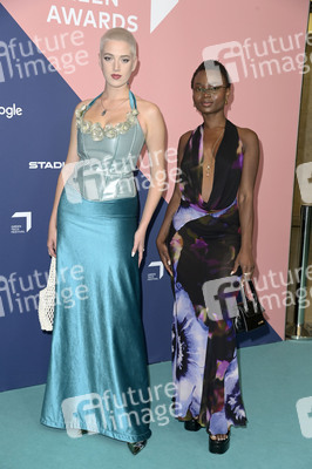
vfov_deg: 36.3
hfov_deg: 24.6
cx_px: 156
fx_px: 716
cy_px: 234
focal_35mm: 55
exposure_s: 1/250
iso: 800
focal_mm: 55
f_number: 5.6
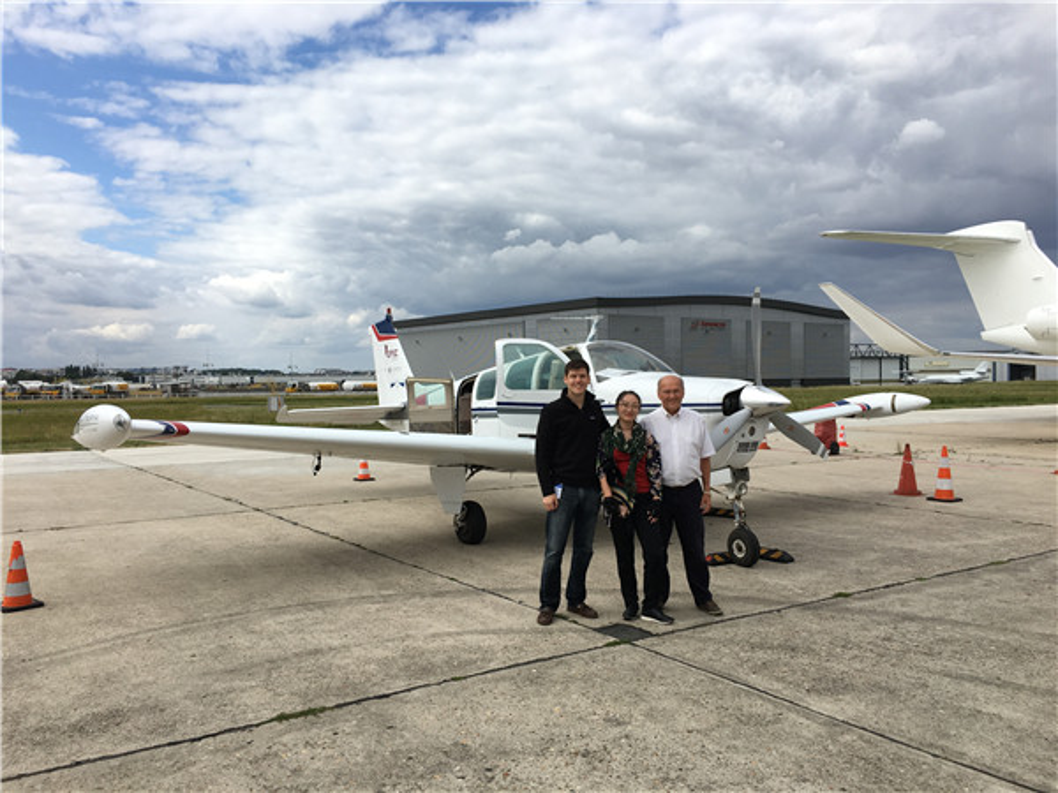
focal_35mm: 29
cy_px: 396
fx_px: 886
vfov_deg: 48.2
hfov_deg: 61.7
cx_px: 529
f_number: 2.2
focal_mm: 4.15
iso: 25
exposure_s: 1/1538
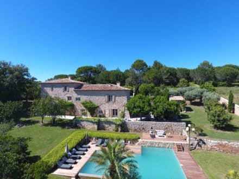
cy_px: 90
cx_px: 120
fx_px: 138
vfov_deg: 66.0
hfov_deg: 81.7
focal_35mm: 20
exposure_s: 1/583
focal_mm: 3.61
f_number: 2.8
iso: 100
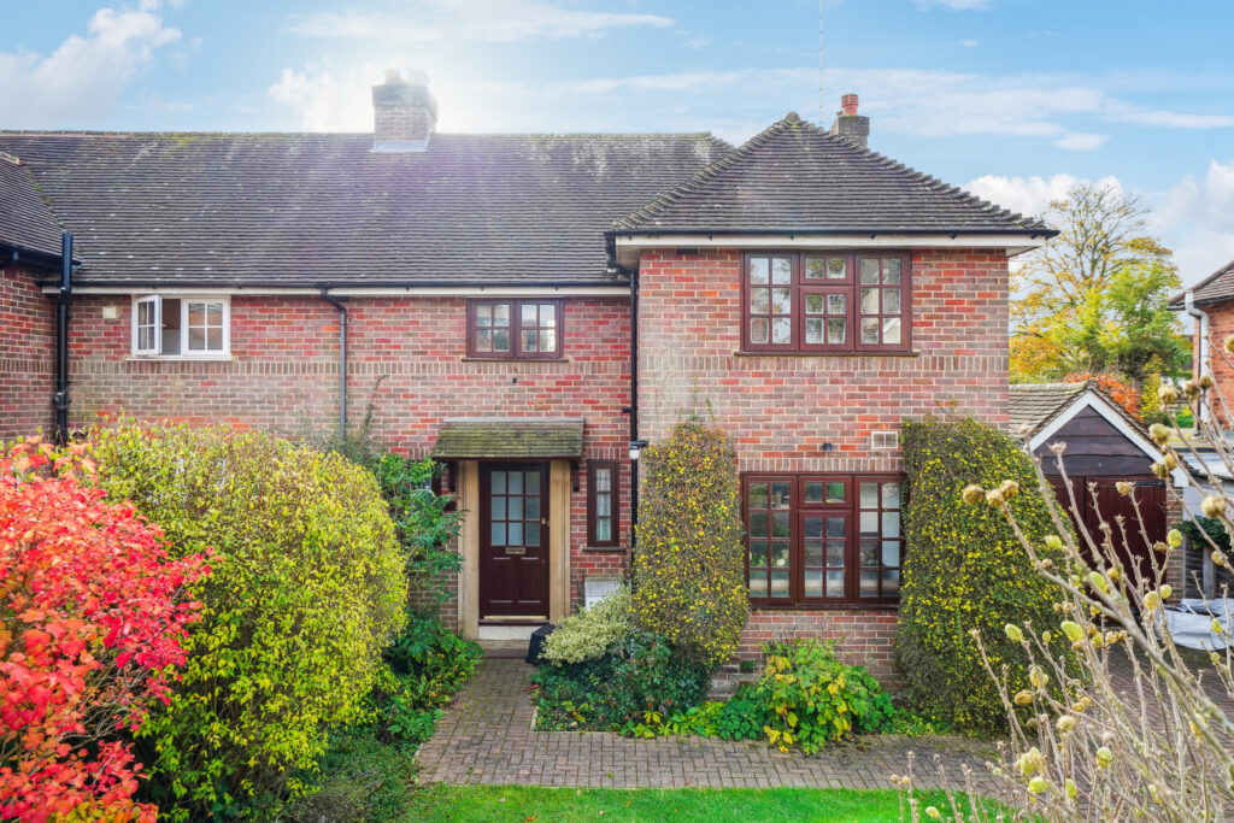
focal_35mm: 24
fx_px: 823
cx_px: 617
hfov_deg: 73.7
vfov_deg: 53.1
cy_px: 412
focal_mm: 24
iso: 320
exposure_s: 1/125
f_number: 8
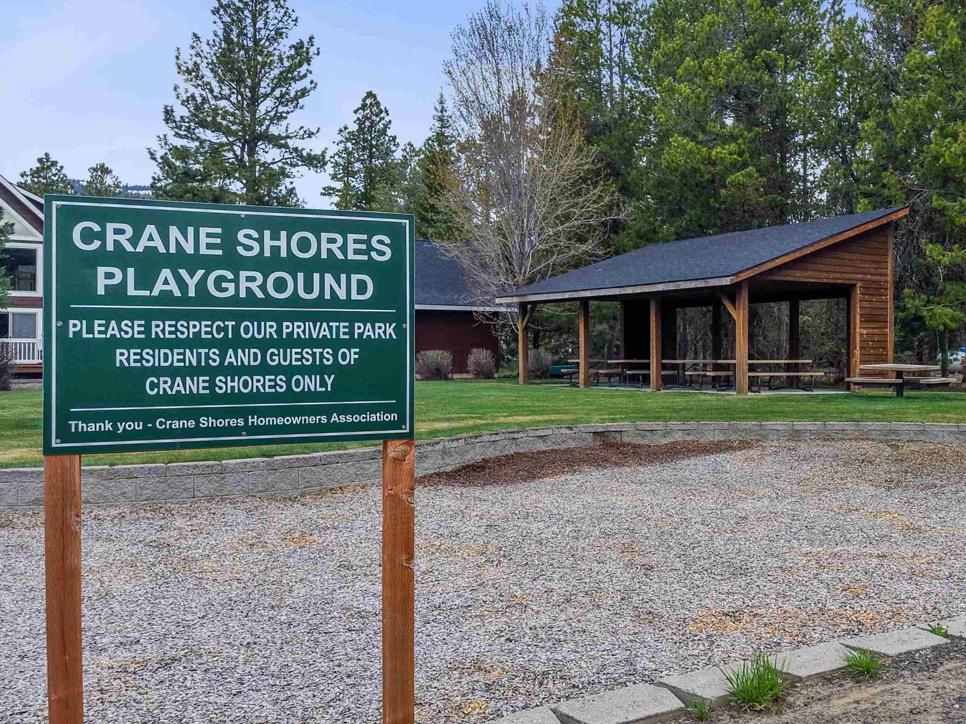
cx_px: 665
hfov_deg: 51.4
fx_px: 977
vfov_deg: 40.6
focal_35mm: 35
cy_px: 424
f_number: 1.8
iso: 270
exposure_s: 1/400
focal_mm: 8.67
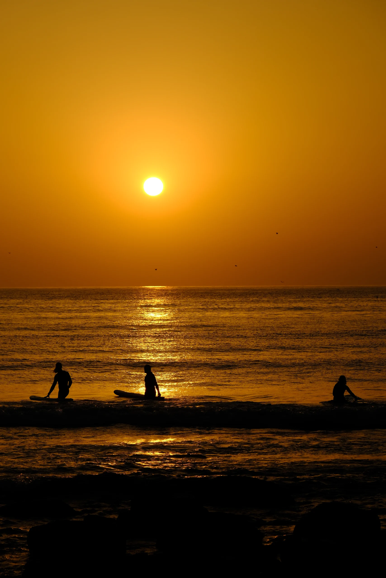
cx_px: 193
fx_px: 1930
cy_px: 289
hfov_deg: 11.4
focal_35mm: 120
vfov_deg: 17.1
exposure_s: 1/2000
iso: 160
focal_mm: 80
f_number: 6.4
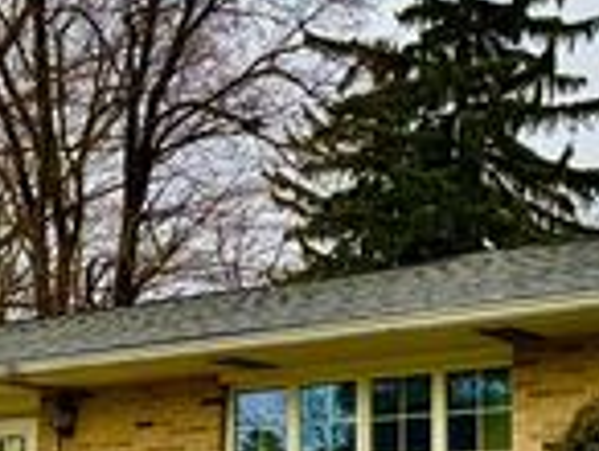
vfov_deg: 17.8
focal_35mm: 82
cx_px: 390
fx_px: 1421
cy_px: 379
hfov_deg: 23.7
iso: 80
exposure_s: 1/802
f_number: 1.78
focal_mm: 6.76
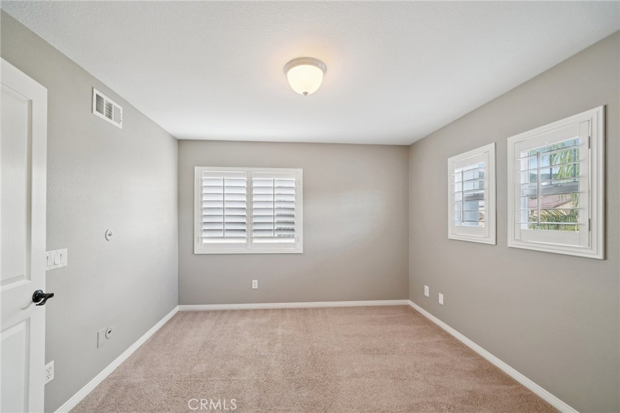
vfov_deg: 81.2
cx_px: 310
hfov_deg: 104.3
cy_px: 206
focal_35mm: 14
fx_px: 241
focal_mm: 14
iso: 400
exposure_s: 1/15
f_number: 8
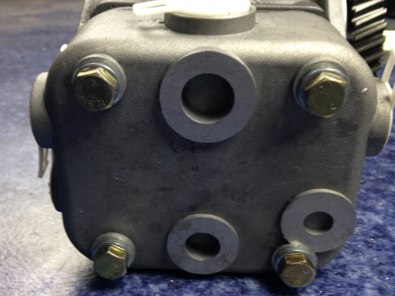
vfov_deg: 35.1
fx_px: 468
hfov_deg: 45.7
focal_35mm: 41
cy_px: 153
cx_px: 178
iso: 100
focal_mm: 4.12
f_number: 2.4
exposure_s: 1/20
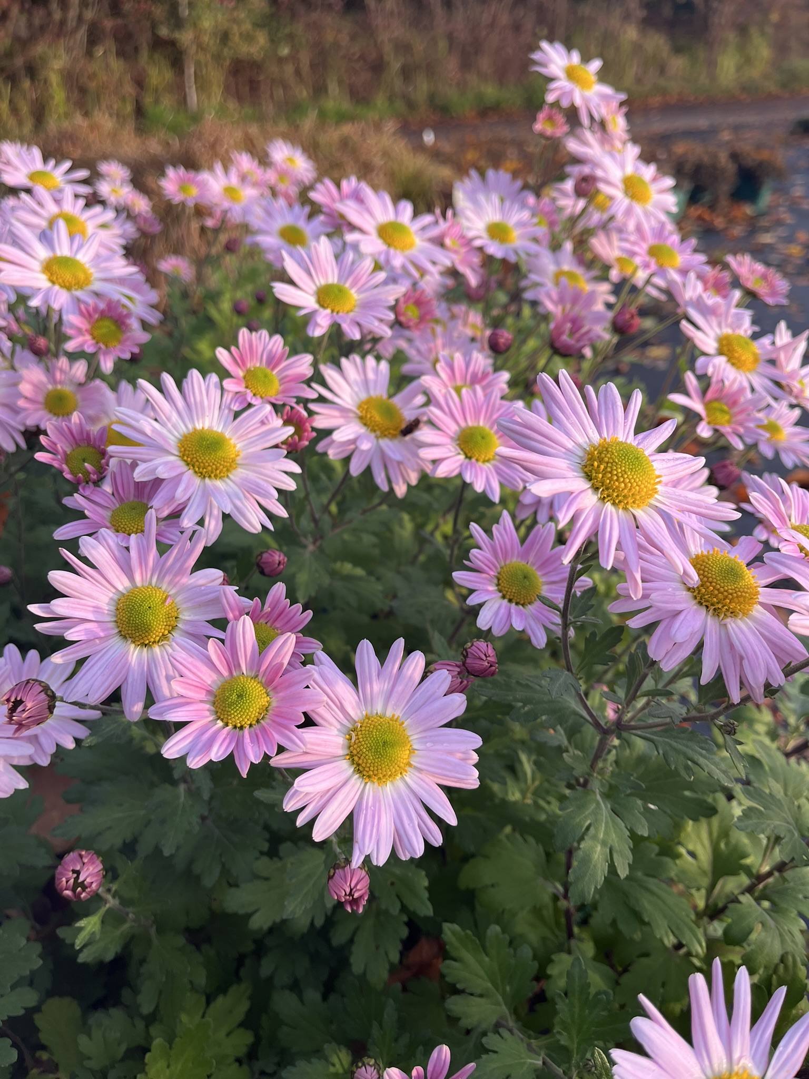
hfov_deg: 53.1
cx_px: 404
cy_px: 540
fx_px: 810
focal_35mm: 26
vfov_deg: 67.3
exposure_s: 1/524
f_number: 1.6
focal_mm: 5.1
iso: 50
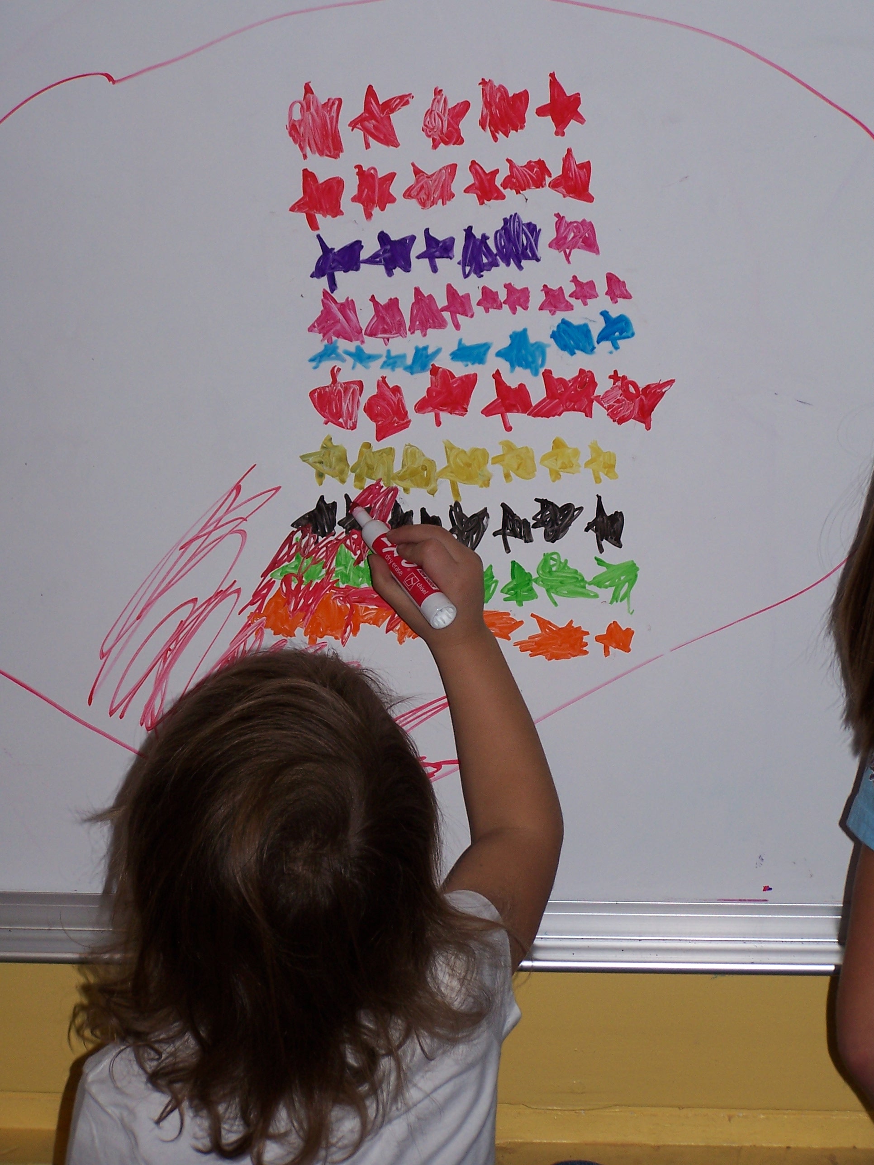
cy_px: 582
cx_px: 437
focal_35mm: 117
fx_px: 3939
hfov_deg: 12.7
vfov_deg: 16.8
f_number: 3.2
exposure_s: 1/90
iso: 80
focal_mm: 19.4
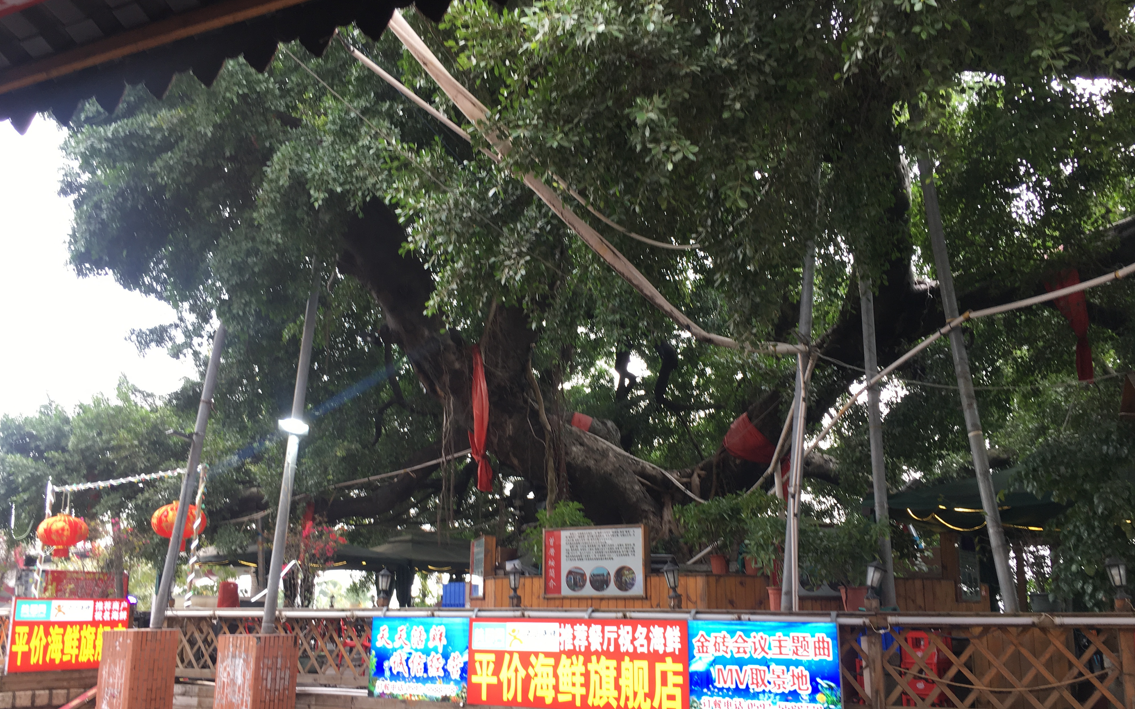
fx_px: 959
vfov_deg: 40.5
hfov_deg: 61.2
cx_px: 563
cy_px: 413
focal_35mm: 31
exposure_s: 1/50
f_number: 2.2
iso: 25
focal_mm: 4.15
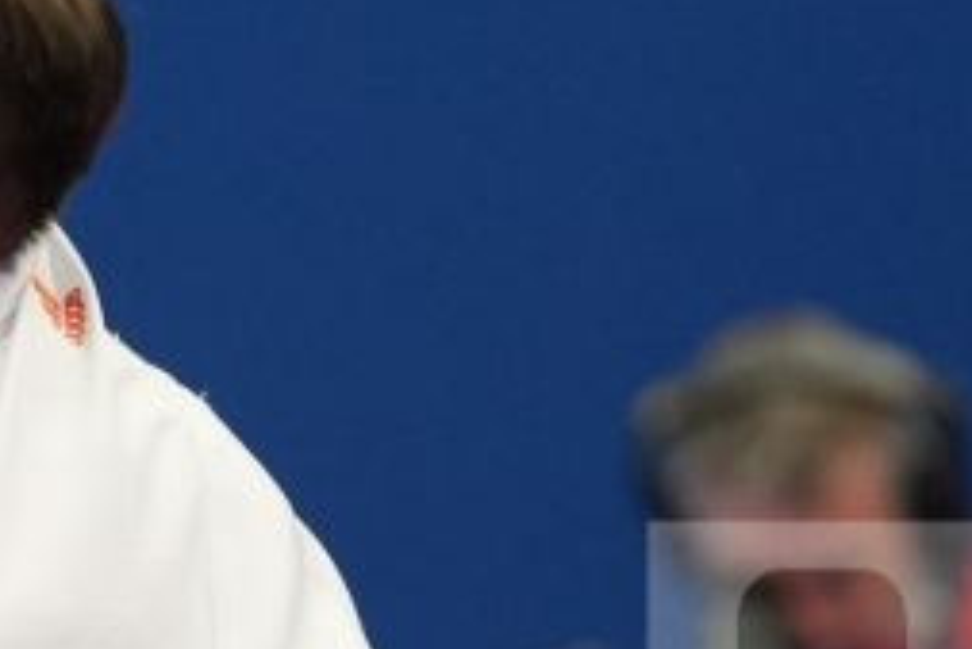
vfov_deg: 1.6
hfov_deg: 2.5
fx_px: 22638
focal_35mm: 838
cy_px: 872
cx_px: -296
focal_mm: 118
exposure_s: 1/1000
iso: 1600
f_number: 2.8
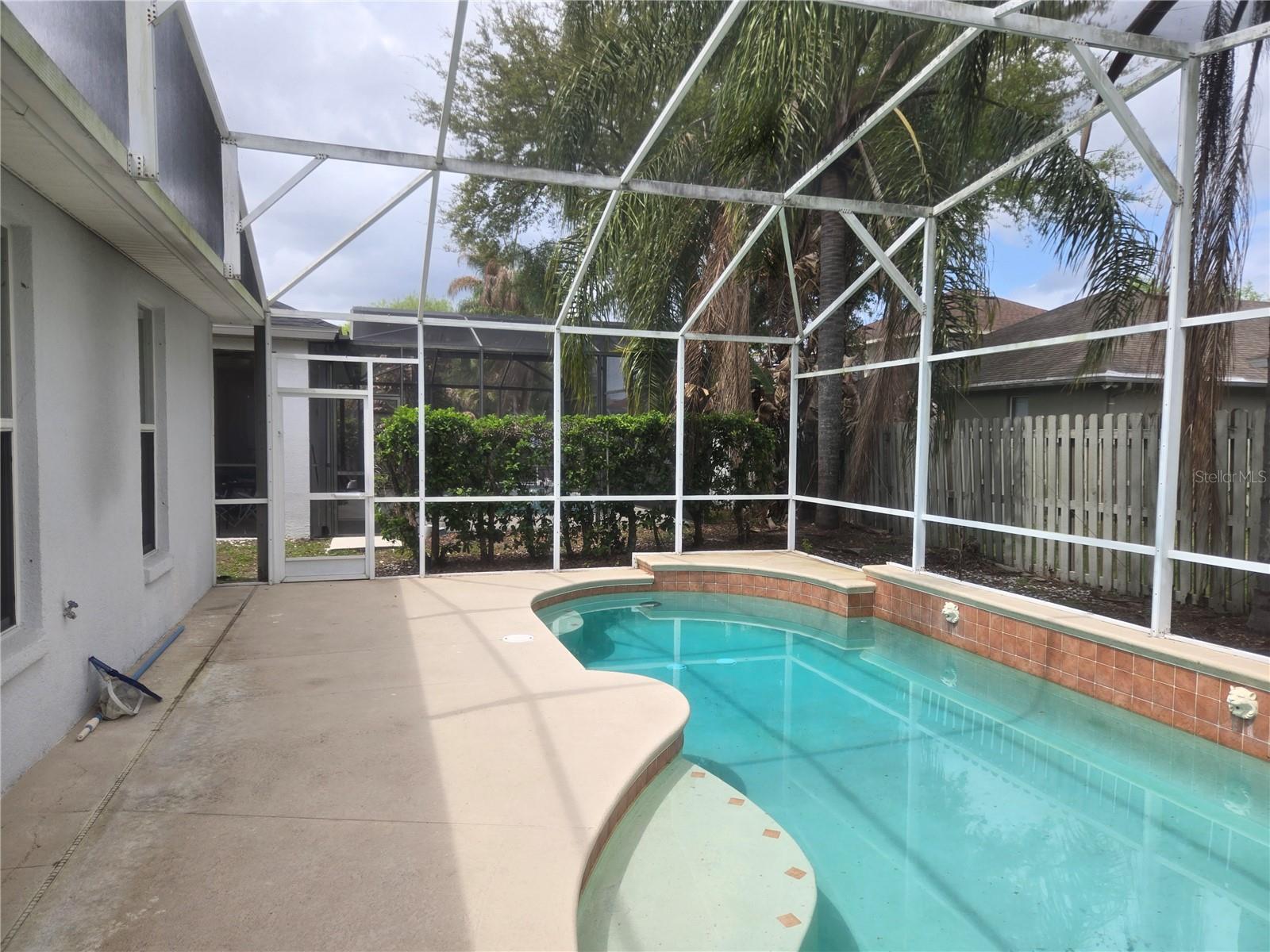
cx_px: 635
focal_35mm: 23
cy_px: 476
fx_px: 844
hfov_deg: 73.9
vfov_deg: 58.9
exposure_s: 1/754
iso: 25
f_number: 1.8
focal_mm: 5.4
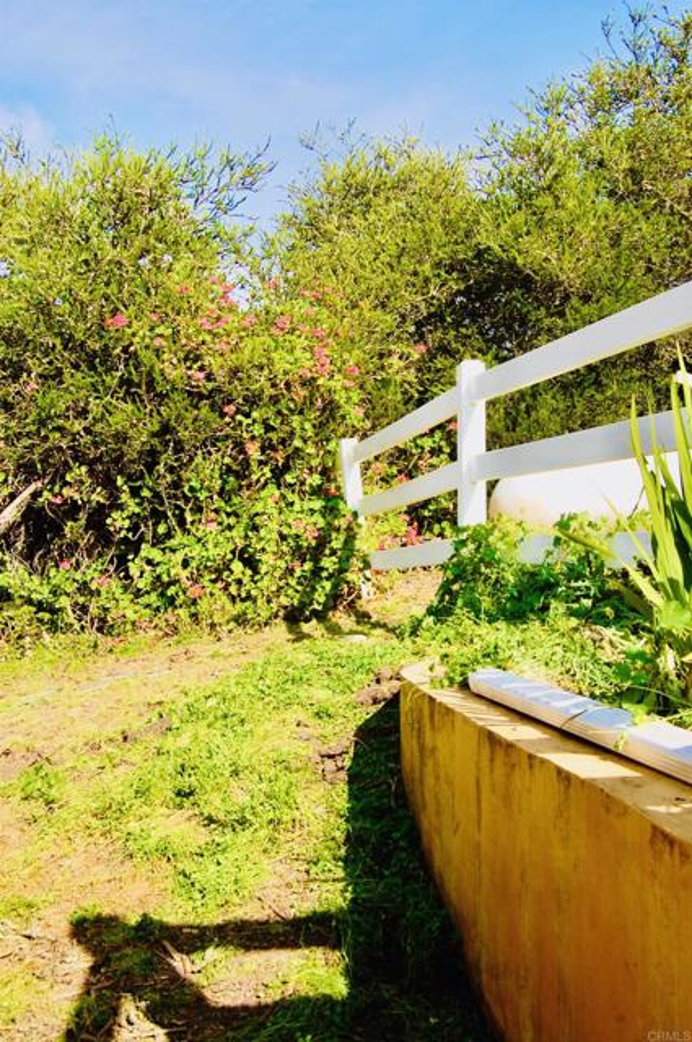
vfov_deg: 49.6
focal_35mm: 39
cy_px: 521
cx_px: 346
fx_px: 1127
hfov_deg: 34.1
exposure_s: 1/320
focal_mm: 26
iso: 200
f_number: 9
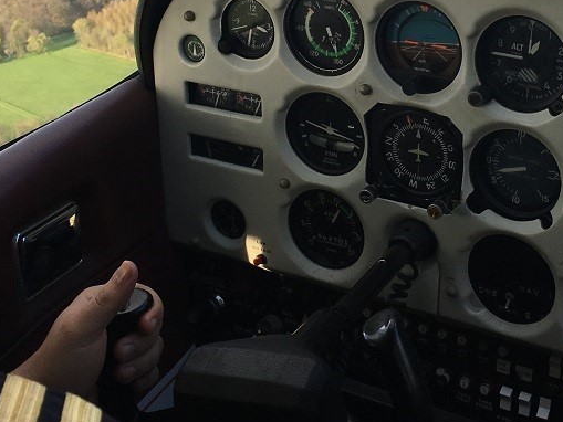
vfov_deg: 20.9
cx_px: 361
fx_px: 1122
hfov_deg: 28.0
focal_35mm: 69
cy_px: 55
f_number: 2.2
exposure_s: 1/530
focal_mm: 4.15
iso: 25
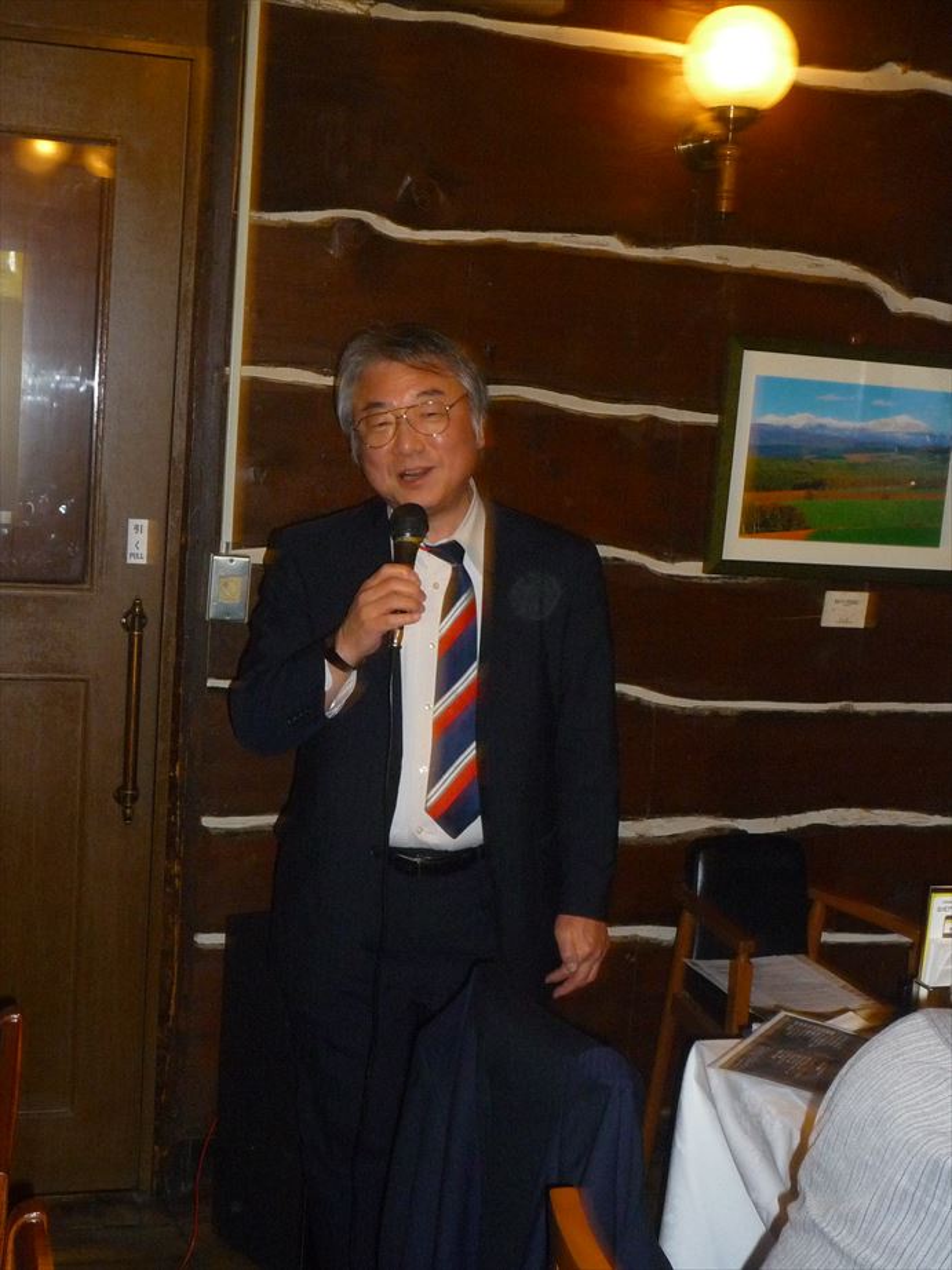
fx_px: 1944
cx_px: 476
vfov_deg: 36.2
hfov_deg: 27.5
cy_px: 635
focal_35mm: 53
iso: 400
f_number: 4.3
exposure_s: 1/40
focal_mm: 7.8
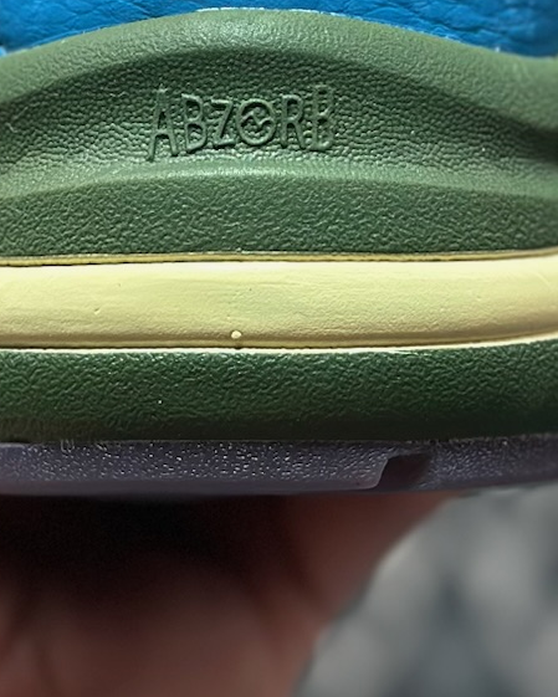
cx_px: 240
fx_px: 3529
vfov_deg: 11.1
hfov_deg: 9.0
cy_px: -135
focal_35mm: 171
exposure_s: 1/224
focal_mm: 6.86
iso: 80
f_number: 1.78
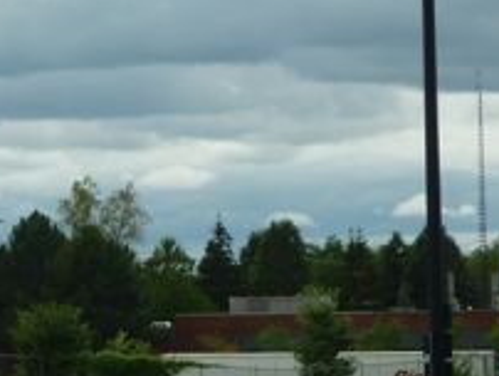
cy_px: 265
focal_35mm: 272
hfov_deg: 7.2
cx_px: -180
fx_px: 3926
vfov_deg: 5.5
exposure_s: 1/500
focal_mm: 14.2
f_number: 4.4
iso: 80
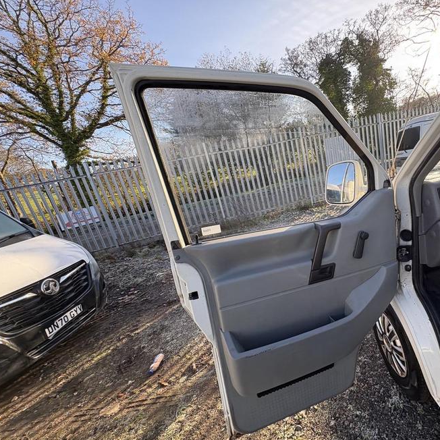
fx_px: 244
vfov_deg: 84.0
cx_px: 294
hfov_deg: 81.1
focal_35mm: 17
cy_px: 225
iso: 40
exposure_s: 1/196
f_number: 2.2
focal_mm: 2.22
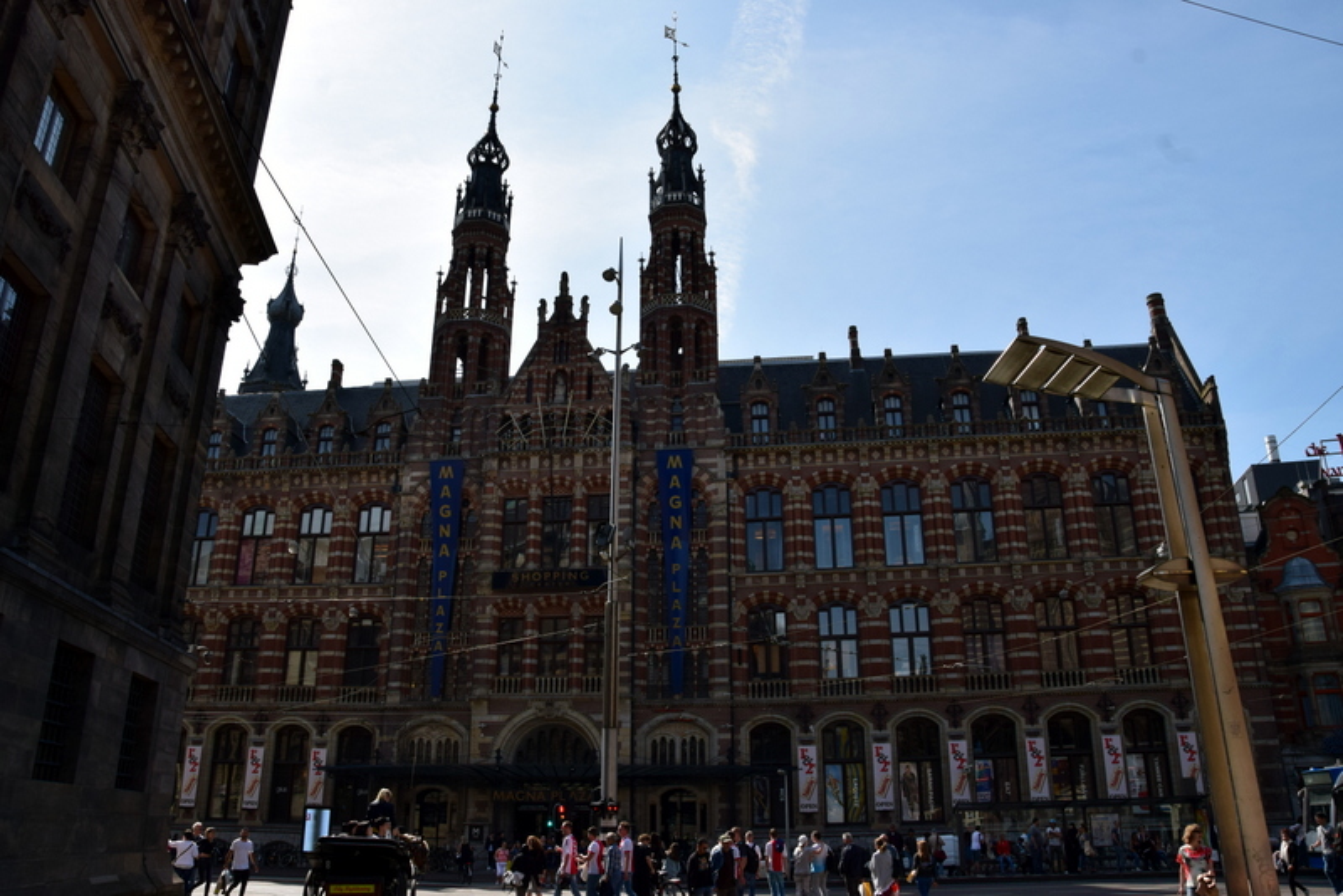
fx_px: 1008
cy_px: 448
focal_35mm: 27
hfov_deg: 67.4
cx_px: 672
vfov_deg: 48.0
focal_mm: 18
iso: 320
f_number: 11
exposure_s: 1/500
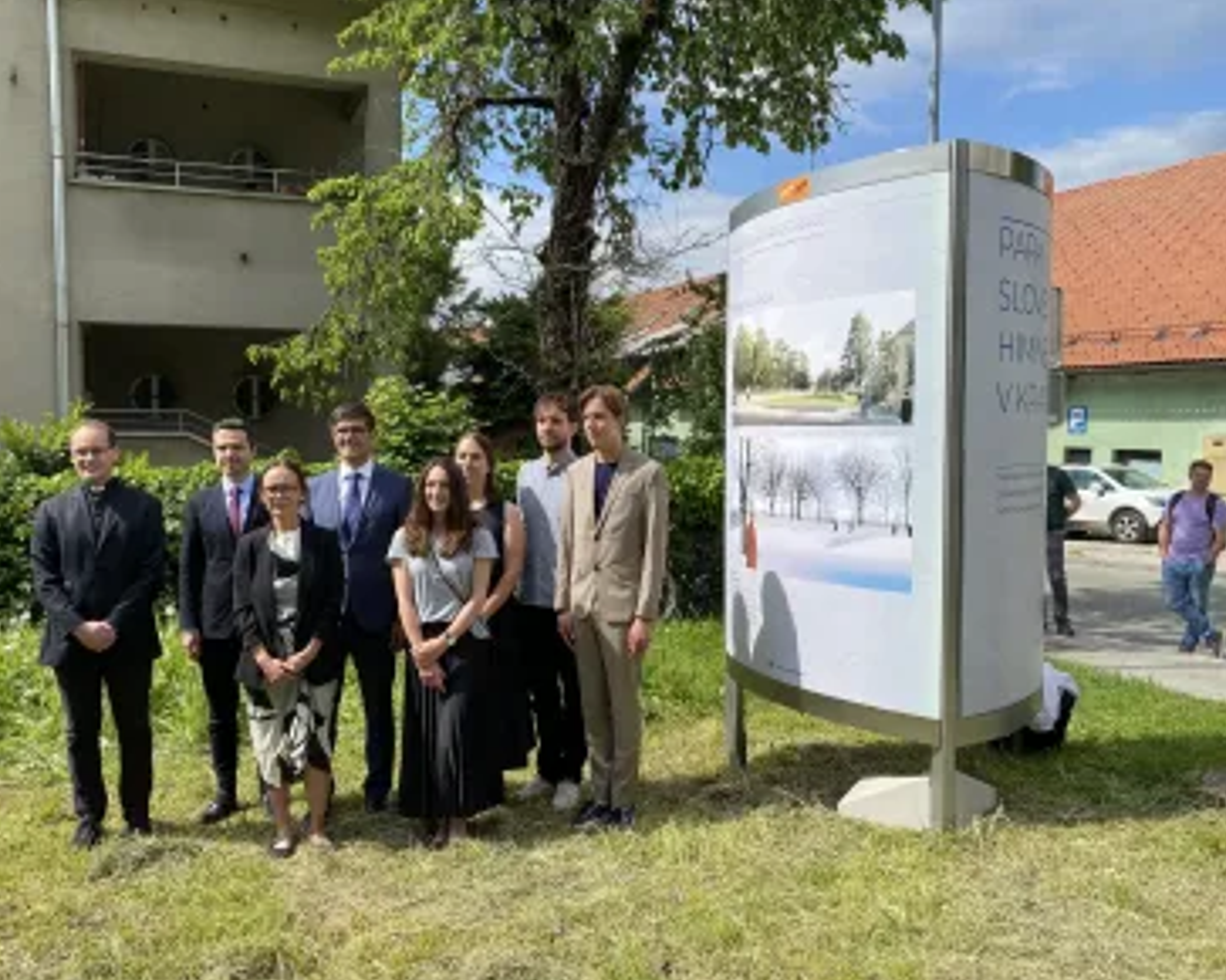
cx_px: 554
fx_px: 1015
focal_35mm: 28
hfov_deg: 62.1
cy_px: 497
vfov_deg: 51.5
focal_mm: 4.25
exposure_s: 1/2066
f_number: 1.8
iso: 32
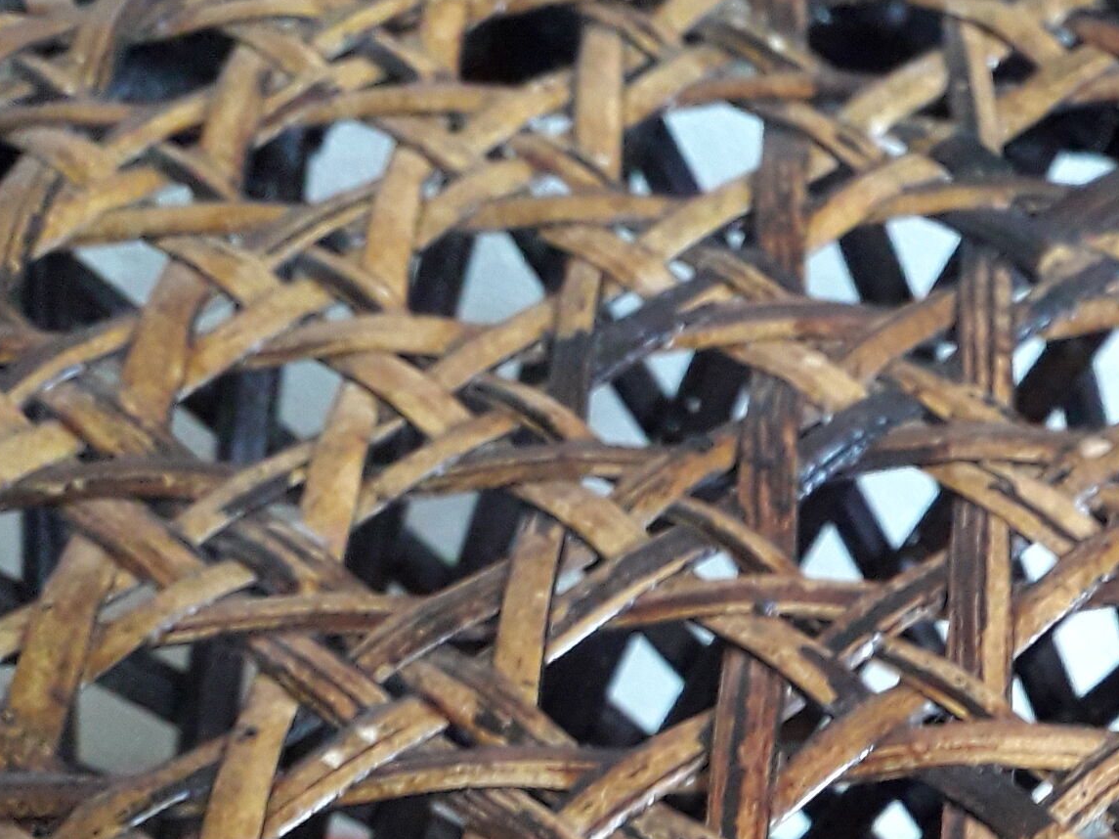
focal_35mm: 77
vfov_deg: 18.1
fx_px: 2488
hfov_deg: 23.8
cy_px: 1029
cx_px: 1210
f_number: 1.9
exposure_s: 1/25
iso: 250
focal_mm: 3.6
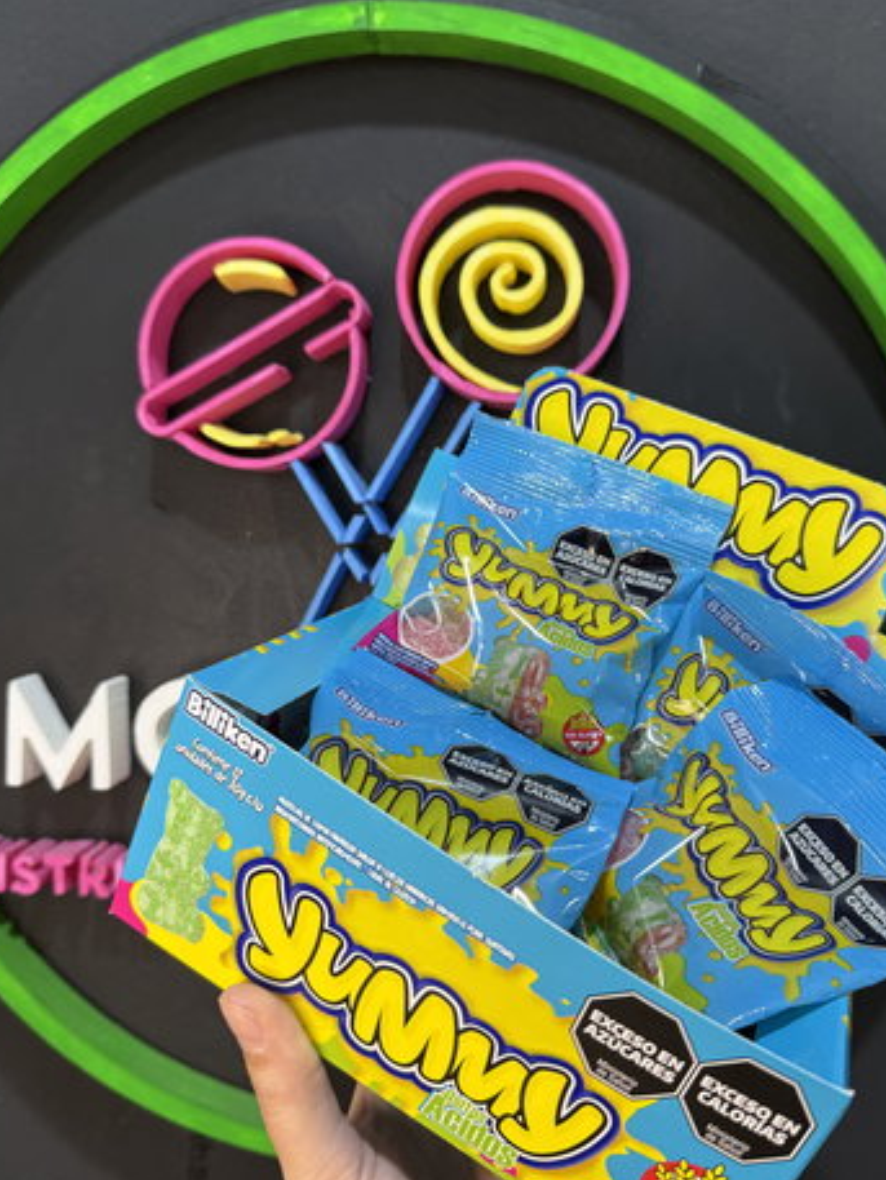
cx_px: 480
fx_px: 955
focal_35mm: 28
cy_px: 600
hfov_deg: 49.7
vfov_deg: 63.4
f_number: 1.78
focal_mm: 6.76
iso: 125
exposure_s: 1/51
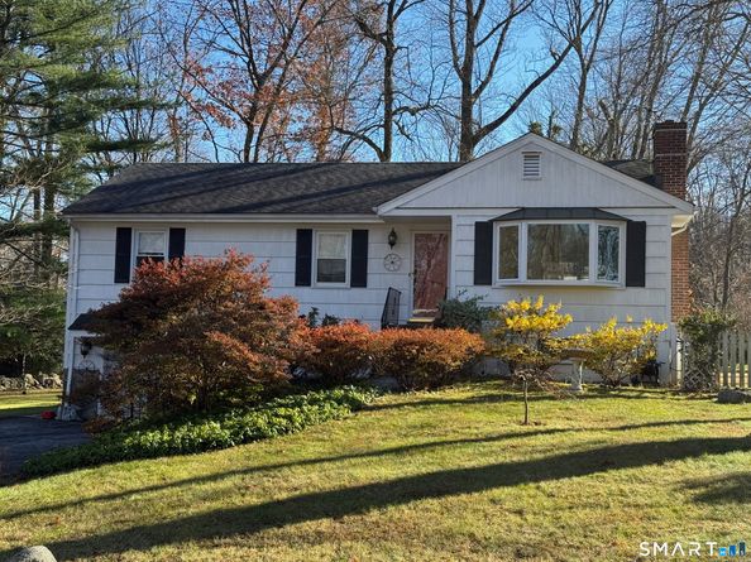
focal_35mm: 48
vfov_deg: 30.2
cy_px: 281
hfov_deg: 39.7
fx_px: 1041
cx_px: 376
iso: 80
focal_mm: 6.76
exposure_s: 1/1264
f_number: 1.78
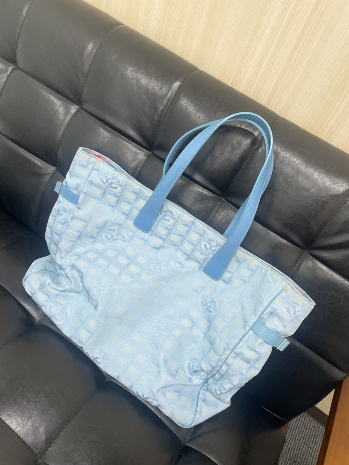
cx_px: 174
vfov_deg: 67.3
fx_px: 350
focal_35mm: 26
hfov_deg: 53.1
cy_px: 232
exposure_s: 1/100
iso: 125
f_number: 1.6
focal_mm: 4.2
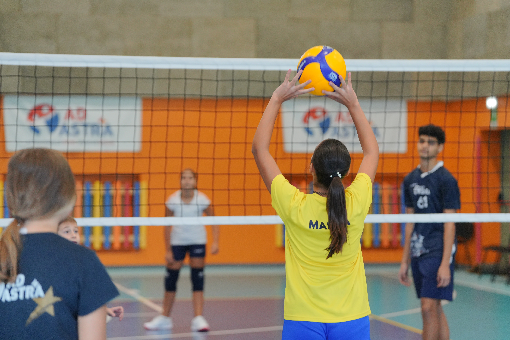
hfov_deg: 18.9
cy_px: 170
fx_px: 1530
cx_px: 255
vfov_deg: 12.7
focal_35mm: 108
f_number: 3.2
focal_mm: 108
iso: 1600
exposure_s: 1/640
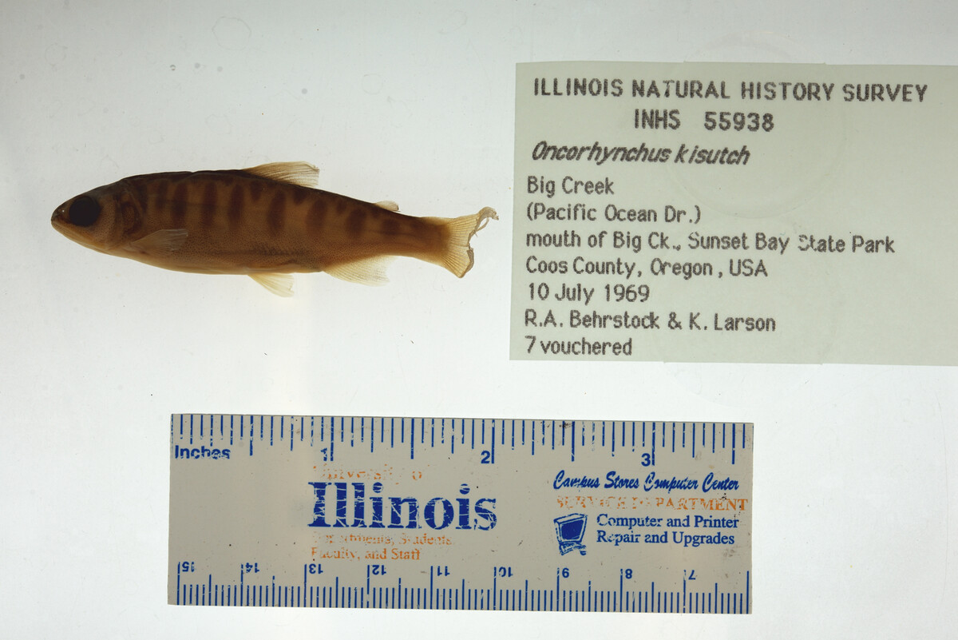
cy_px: 320
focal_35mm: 60
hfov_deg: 33.4
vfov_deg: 22.6
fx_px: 1597
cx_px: 479
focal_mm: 60
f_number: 10
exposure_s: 1/200
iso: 100
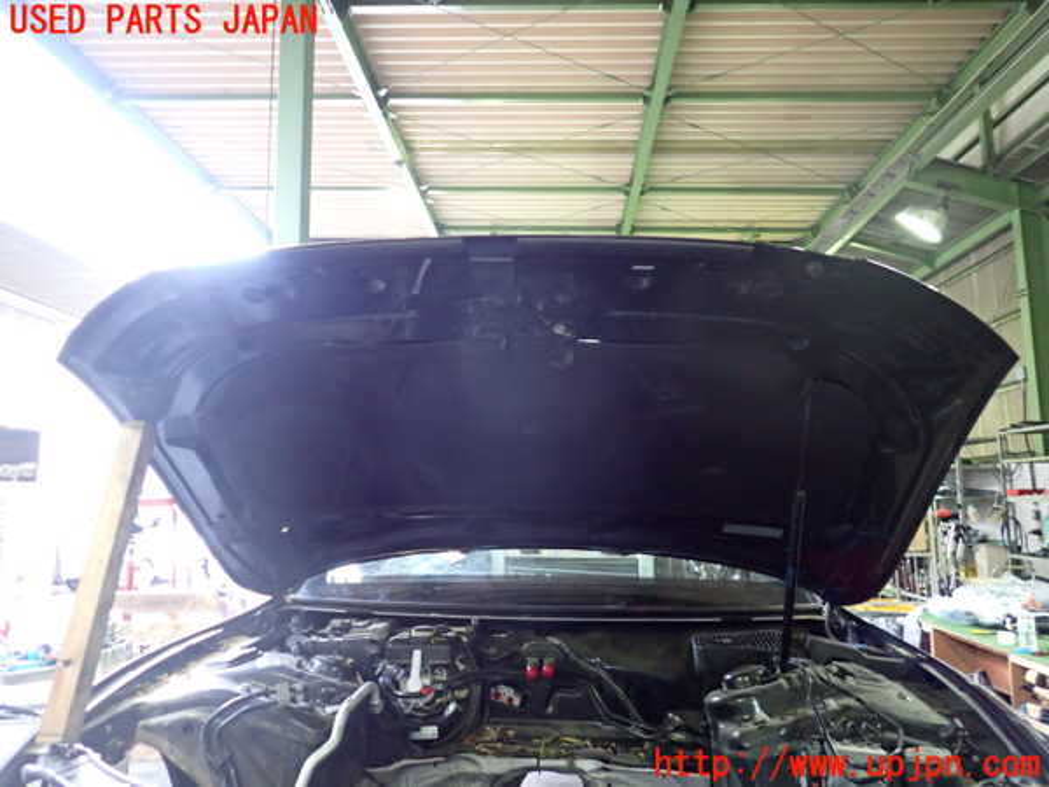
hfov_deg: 69.4
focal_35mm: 25
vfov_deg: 54.9
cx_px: 524
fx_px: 758
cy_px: 394
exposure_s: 1/30
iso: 800
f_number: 2
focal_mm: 4.5
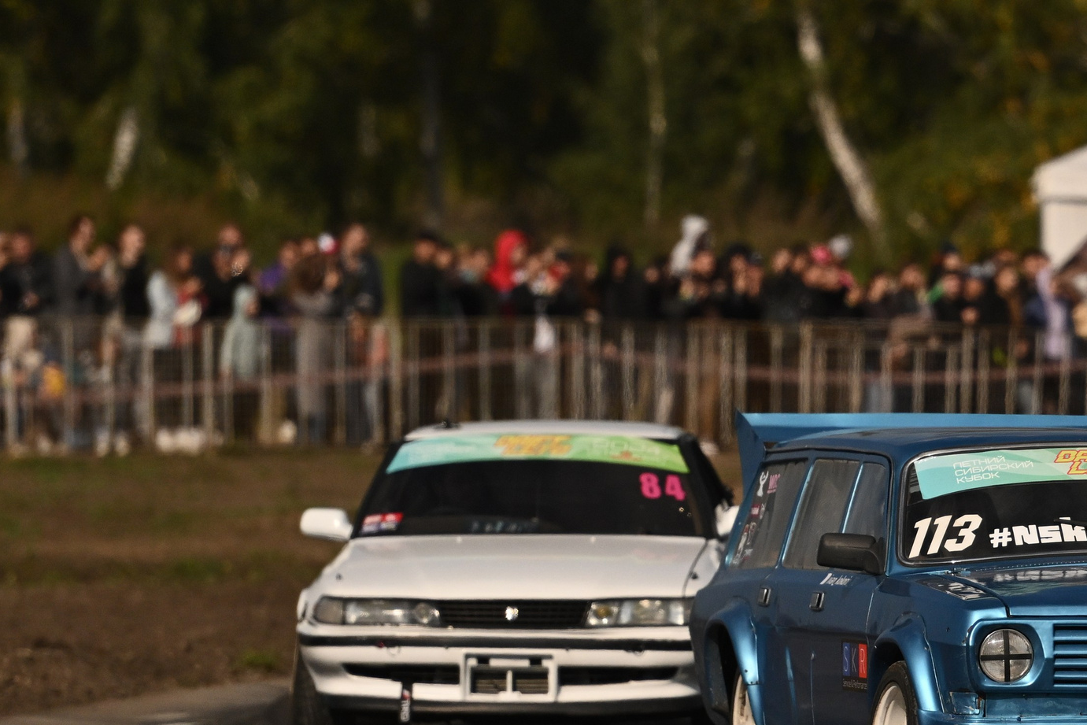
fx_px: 16789
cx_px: 984
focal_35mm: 556
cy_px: 451
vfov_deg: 2.5
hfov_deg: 3.7
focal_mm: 200
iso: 560
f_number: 2.8
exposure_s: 1/32000
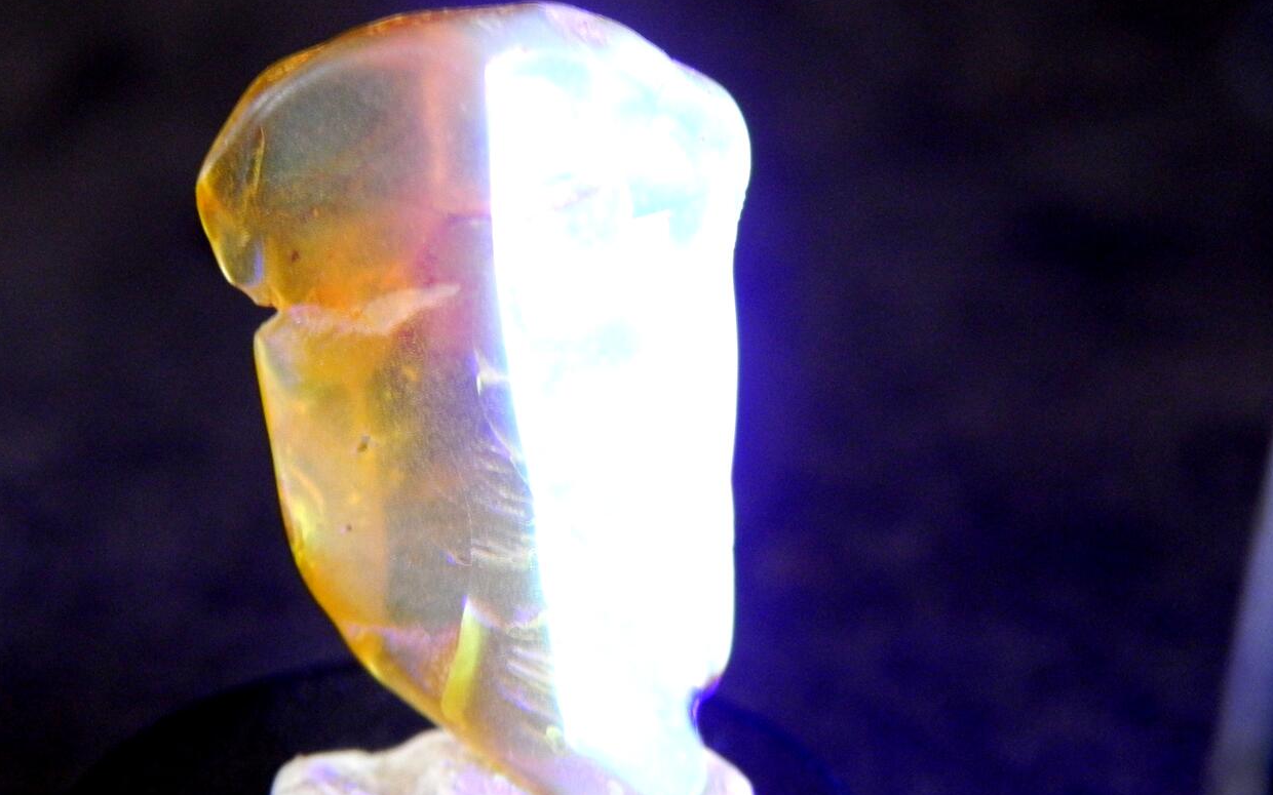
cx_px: 638
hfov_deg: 16.7
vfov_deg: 10.5
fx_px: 4337
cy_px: 387
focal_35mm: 125
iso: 400
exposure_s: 1/11.7
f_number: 4
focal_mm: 20.8
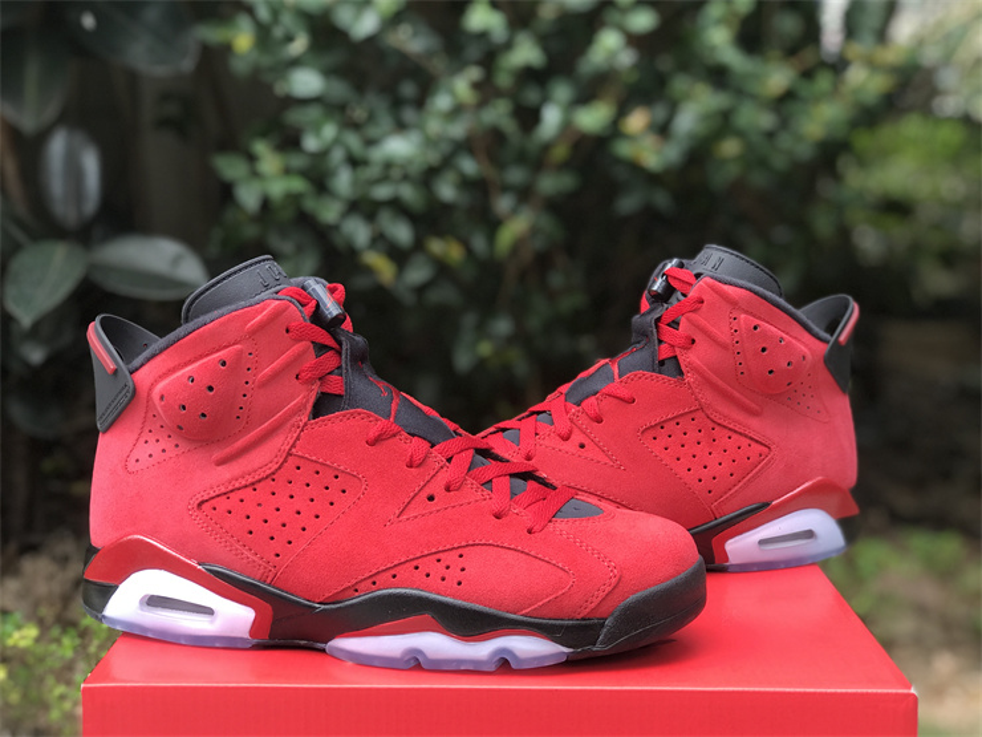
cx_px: 491
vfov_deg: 25.7
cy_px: 368
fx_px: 1617
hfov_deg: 33.8
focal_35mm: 57
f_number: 2.8
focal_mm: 6.6
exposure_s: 1/100
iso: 25
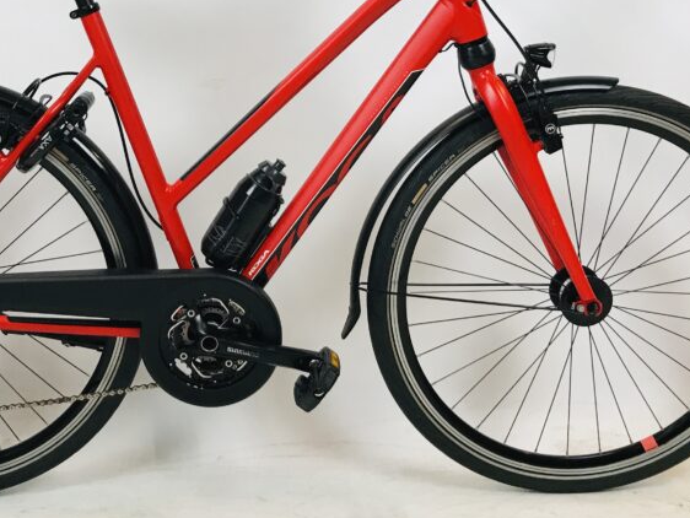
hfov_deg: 37.3
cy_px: 131
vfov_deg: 28.2
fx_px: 1017
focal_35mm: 51
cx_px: 275
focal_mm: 3.99
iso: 25
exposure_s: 1/33
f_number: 1.8
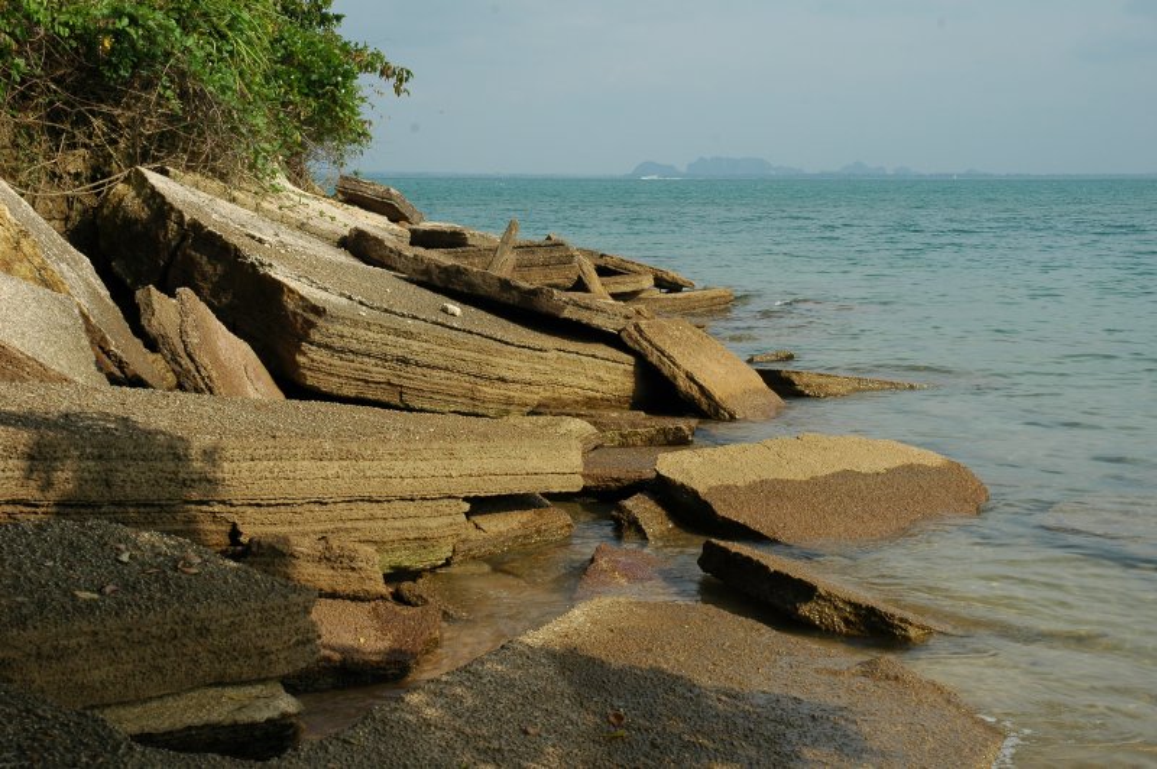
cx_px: 578
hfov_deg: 37.9
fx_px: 1686
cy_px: 384
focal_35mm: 52
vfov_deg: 25.7
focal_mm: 35
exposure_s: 1/320
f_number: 10
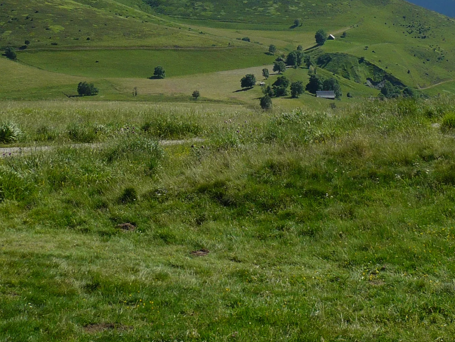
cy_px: -30
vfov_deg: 18.0
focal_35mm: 79
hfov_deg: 24.7
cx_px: 261
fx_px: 1038
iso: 100
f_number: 8
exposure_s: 1/200
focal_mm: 5.8
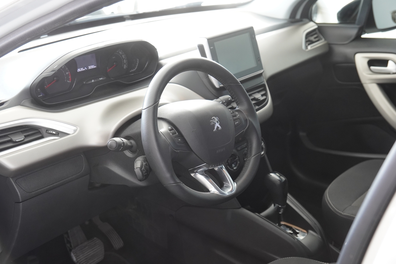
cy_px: 132
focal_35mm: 52
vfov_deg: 25.8
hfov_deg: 37.8
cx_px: 198
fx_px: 578
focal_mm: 35
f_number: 4
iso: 500
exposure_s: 1/60
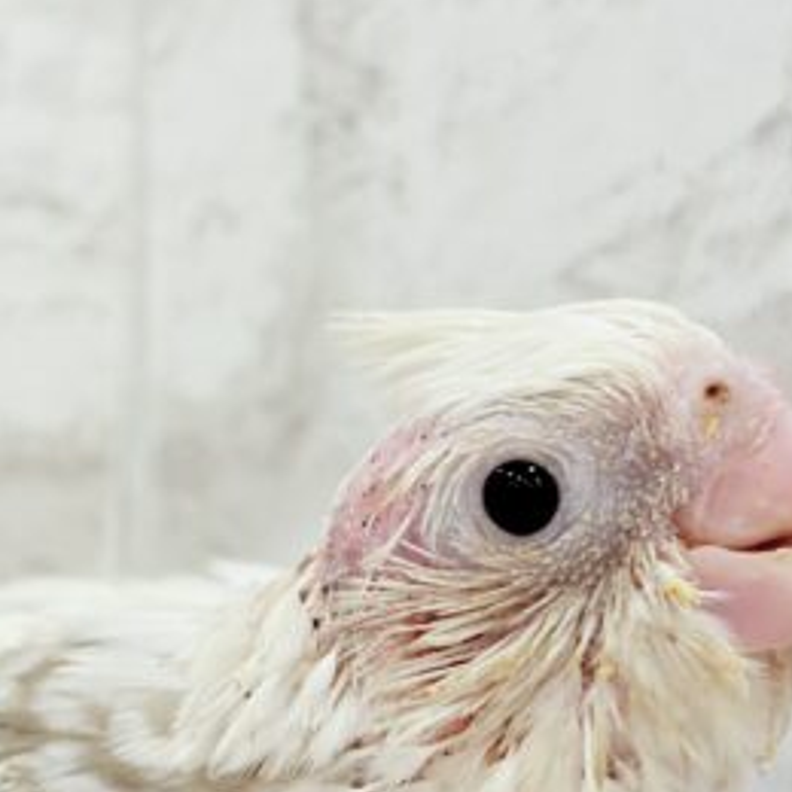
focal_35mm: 113
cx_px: 143
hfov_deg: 15.3
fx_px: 2925
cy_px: 609
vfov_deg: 15.3
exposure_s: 1/100
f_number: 1.6
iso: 80
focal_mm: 5.96
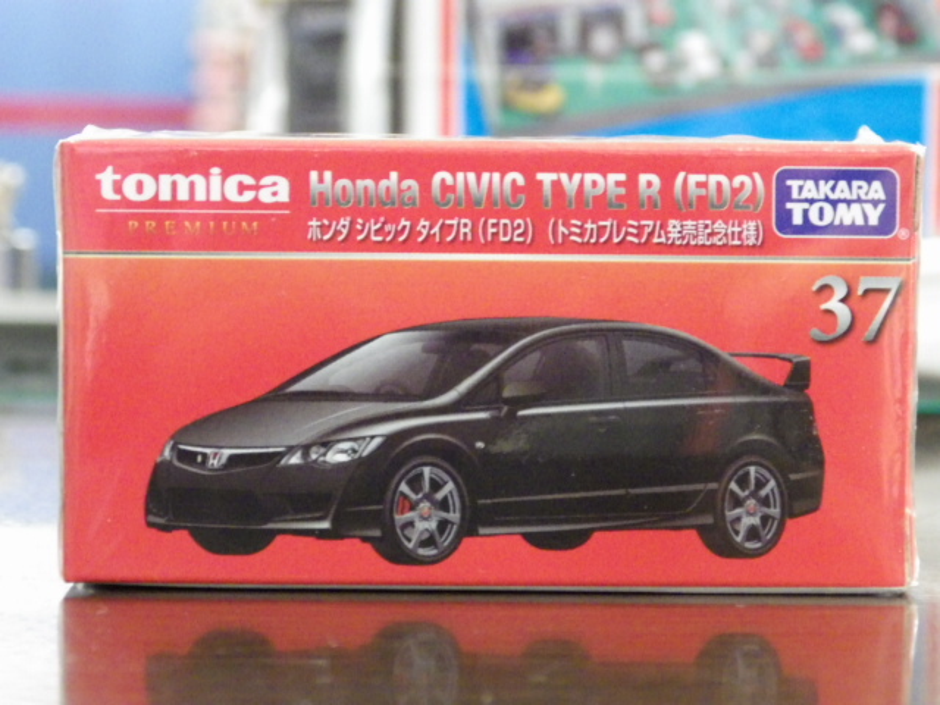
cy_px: 352
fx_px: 2797
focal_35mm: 103
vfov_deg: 14.4
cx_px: 470
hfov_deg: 19.1
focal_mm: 18.4
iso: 1600
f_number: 4.6
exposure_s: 1/20
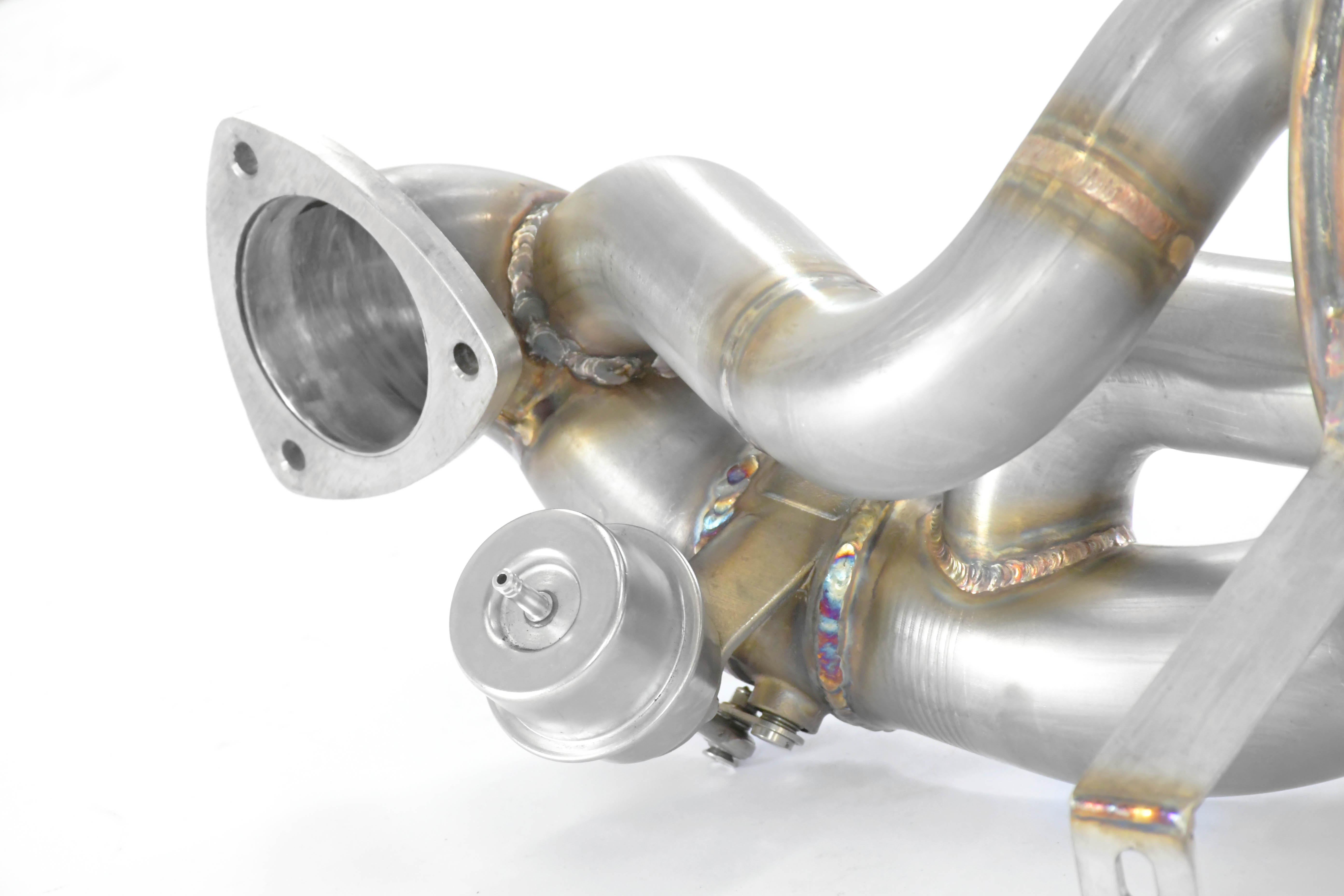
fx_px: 7839
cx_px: 672
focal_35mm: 210
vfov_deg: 6.5
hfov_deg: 9.8
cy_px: 448
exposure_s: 1/160
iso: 4000
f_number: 10
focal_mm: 140
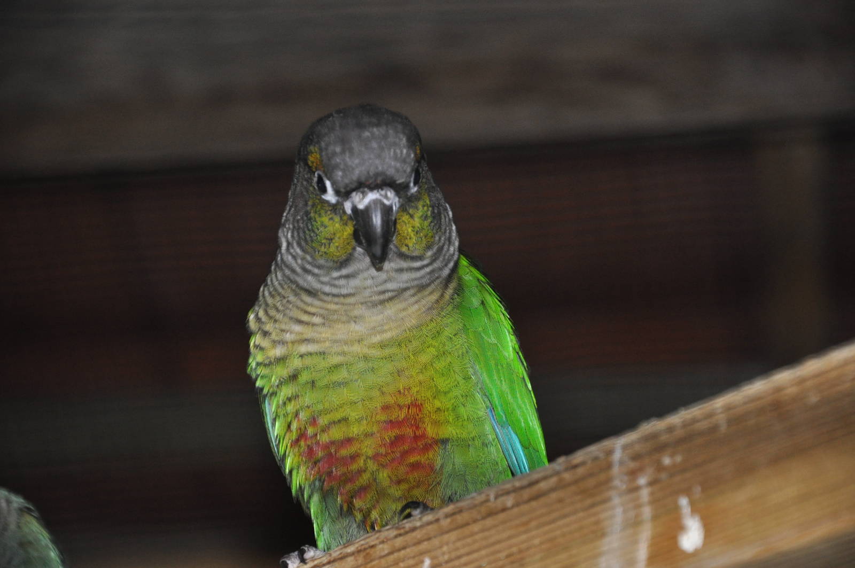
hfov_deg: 13.1
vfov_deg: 8.7
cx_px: 428
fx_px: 3736
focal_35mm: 158
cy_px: 284
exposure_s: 1/60
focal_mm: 105
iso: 800
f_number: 5.6
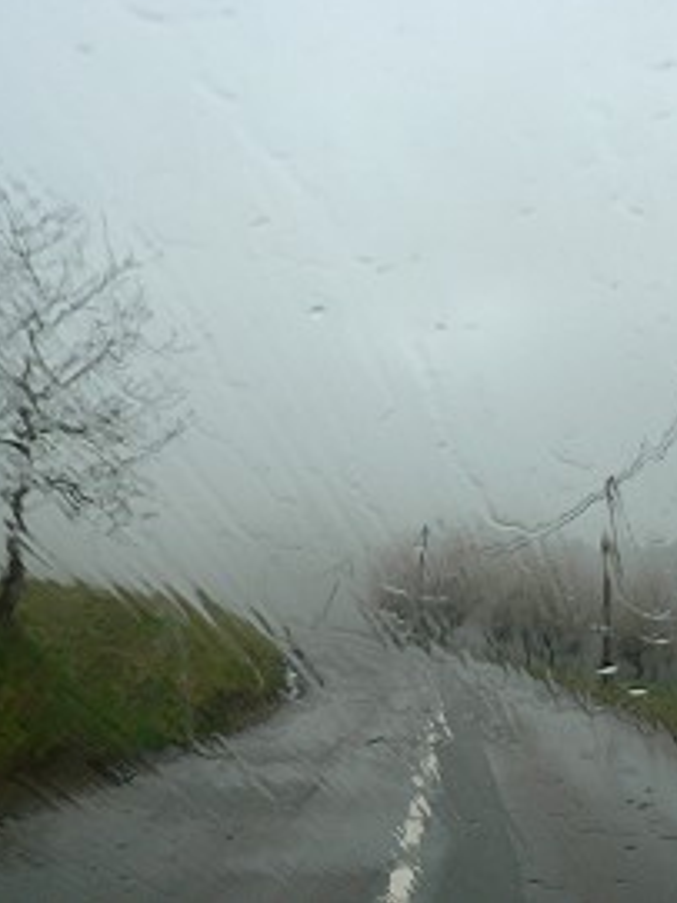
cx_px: 432
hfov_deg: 29.5
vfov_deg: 38.9
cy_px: 448
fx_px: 1279
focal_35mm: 49
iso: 80
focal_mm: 6
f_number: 2.8
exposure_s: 1/60
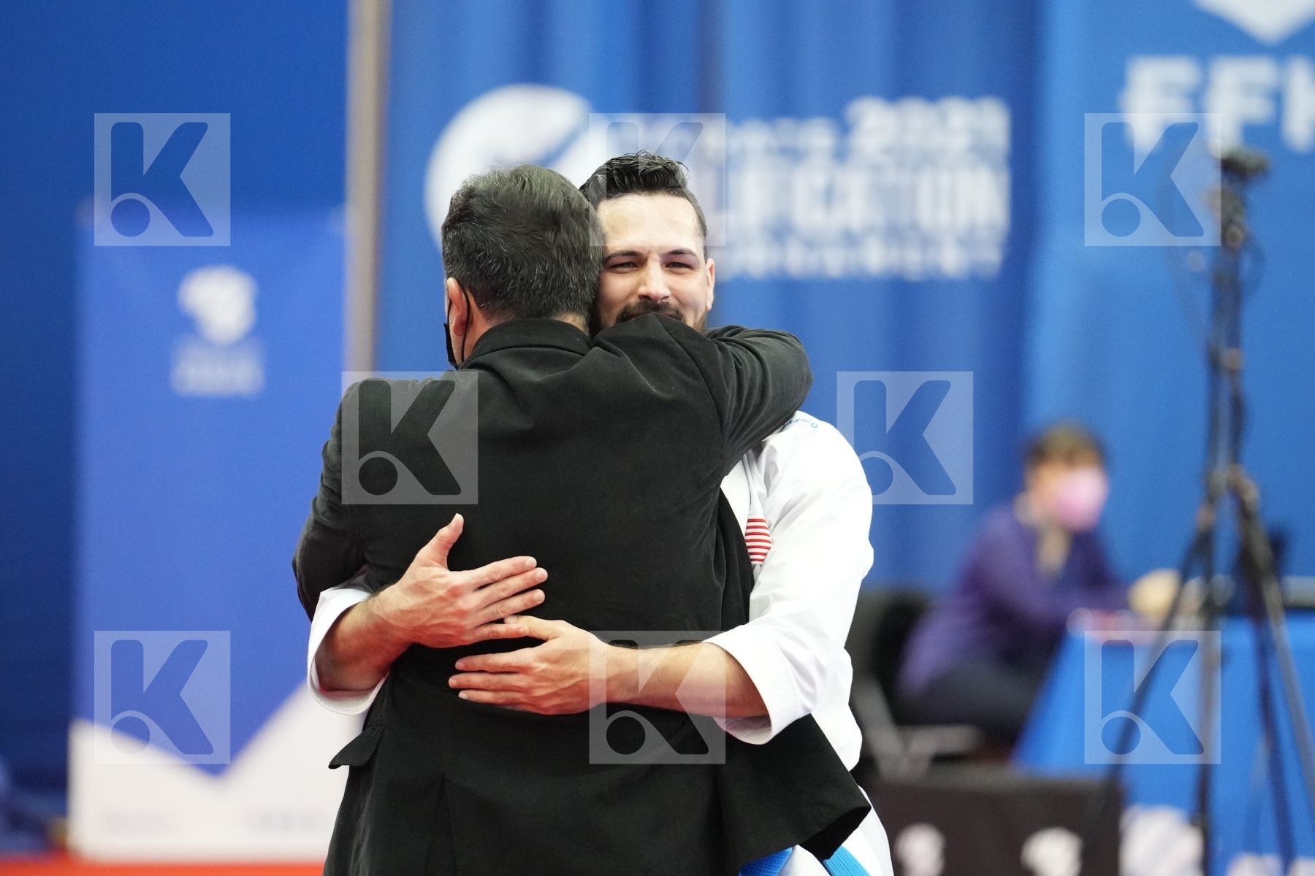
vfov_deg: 4.6
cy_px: 438
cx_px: 658
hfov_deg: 6.9
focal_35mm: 300
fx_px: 10957
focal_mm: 200
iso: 5000
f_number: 2.8
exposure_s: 1/500
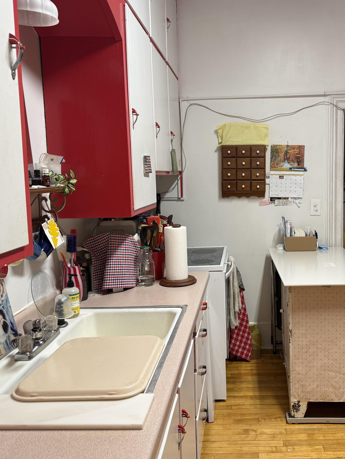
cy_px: 226
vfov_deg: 55.3
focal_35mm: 33
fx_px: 438
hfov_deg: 42.2
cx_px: 239
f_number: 1.78
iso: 100
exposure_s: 1/60
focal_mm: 6.76
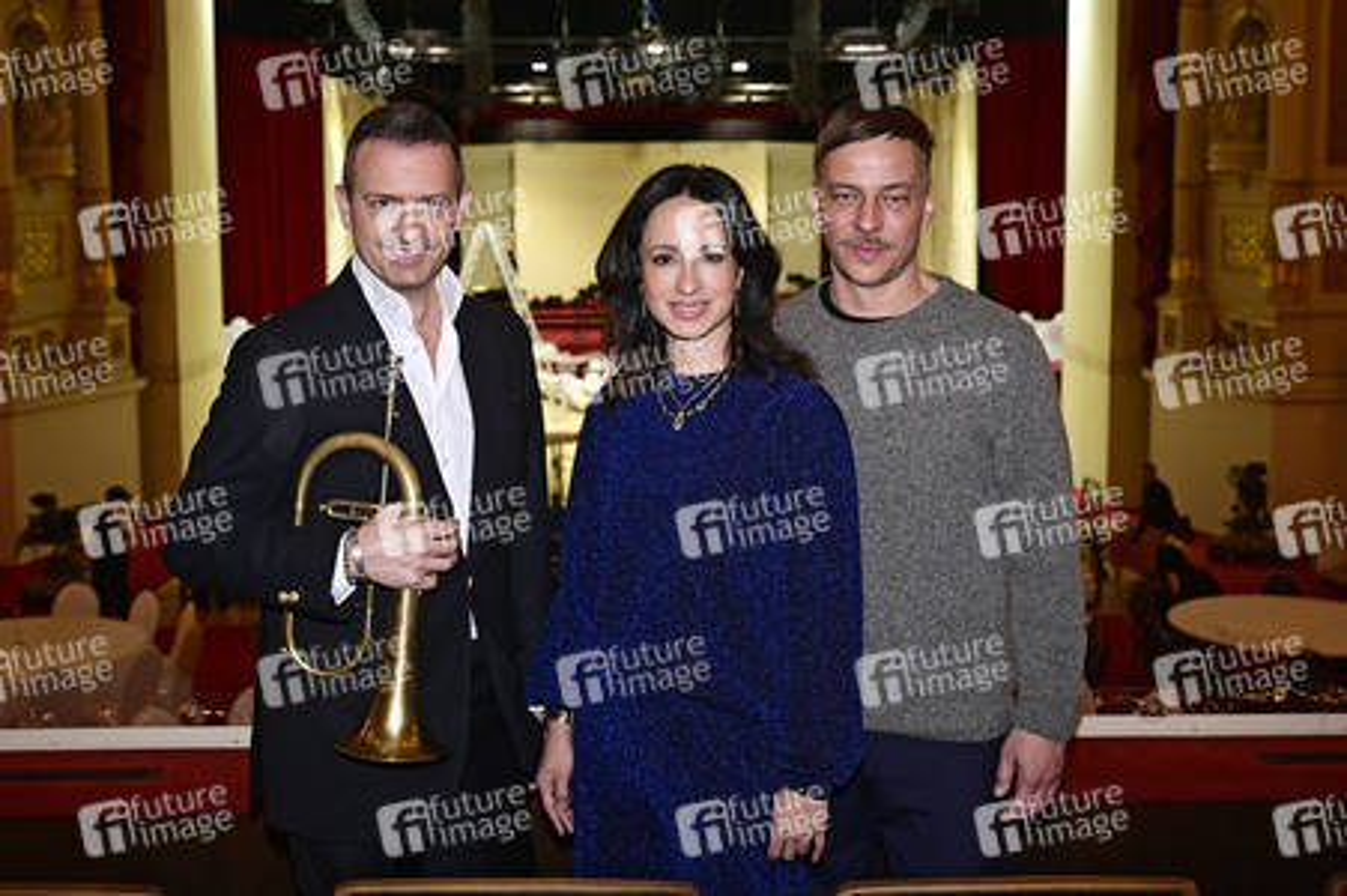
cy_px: 448
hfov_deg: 53.2
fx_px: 1346
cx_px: 674
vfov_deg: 36.8
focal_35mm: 36
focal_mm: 36
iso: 3200
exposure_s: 1/200
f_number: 4.5
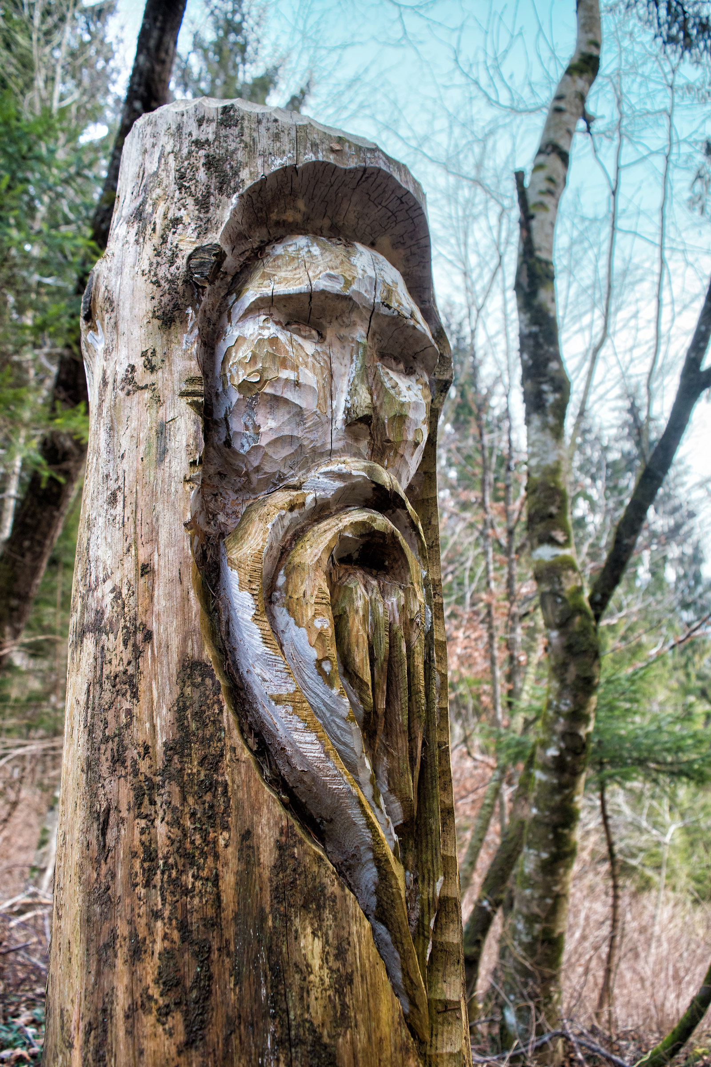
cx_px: 356
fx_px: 800
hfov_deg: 47.9
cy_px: 534
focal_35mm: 27
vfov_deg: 67.4
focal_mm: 18
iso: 100
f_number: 5.6
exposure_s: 1/60
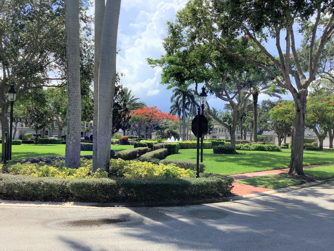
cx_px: 167
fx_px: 299
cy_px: 126
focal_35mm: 31
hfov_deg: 58.4
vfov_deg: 45.4
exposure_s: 1/840
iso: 25
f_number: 2.4
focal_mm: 3.3
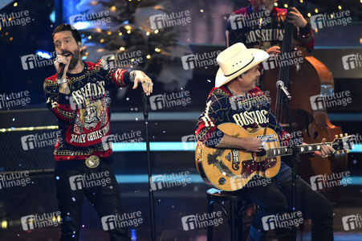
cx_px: 181
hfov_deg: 6.9
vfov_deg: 4.6
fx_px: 3014
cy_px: 120
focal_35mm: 300
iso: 4000
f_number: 4
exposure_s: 1/320
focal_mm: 300
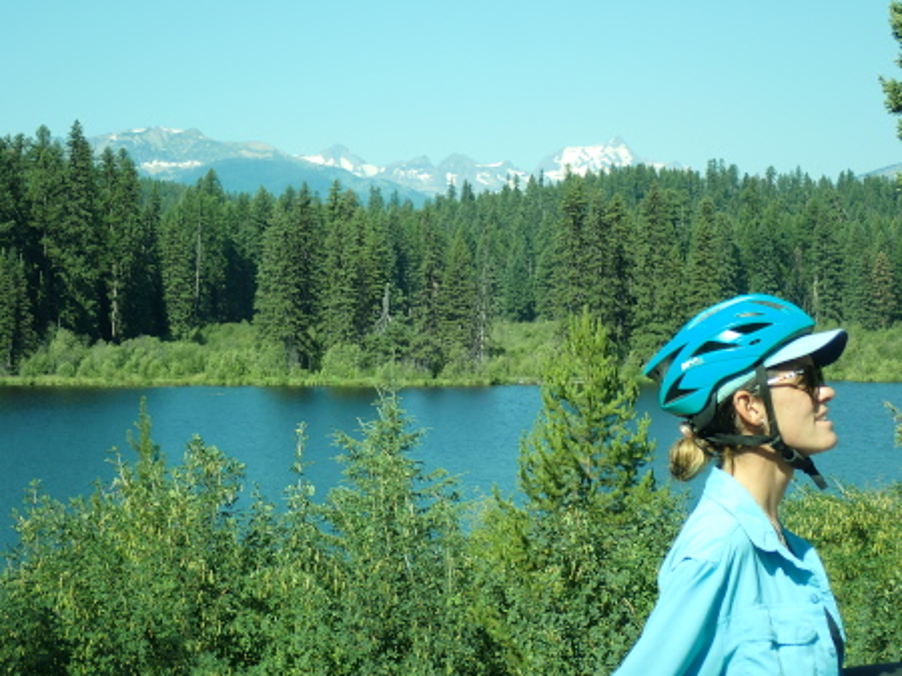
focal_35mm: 88
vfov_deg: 16.8
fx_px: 2292
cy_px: 338
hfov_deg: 22.3
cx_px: 451
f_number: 4.5
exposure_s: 1/320
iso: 100
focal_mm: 15.66
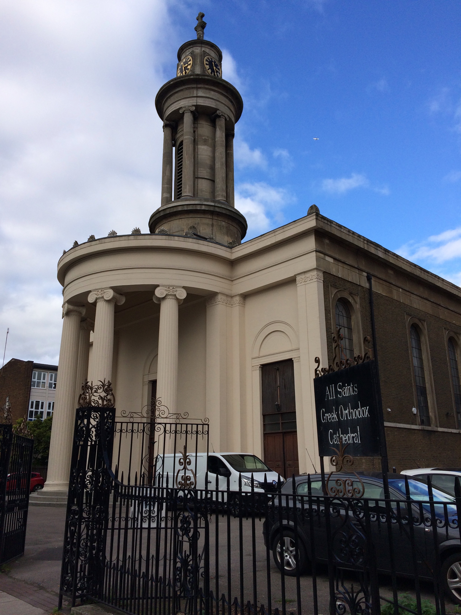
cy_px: 308
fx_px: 515
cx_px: 230
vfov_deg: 61.7
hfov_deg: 48.2
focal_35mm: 29
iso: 32
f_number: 2.2
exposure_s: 1/1325
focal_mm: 4.15
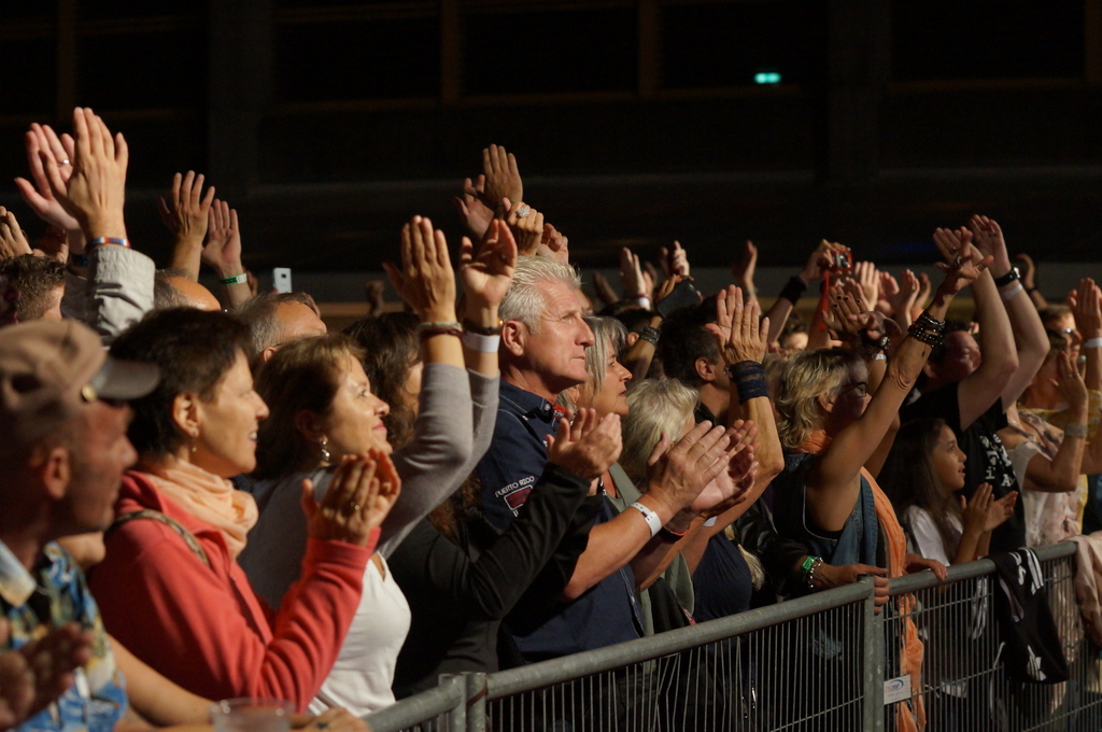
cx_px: 551
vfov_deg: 13.0
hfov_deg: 19.5
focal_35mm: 105
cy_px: 366
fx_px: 3210
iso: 2500
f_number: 4
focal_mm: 70
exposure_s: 1/160
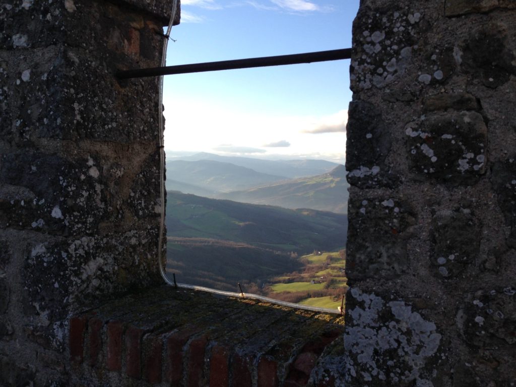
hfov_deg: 55.4
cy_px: 194
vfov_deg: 42.9
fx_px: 492
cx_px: 258
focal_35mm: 33
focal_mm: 4.12
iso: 50
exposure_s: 1/638
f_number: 2.4
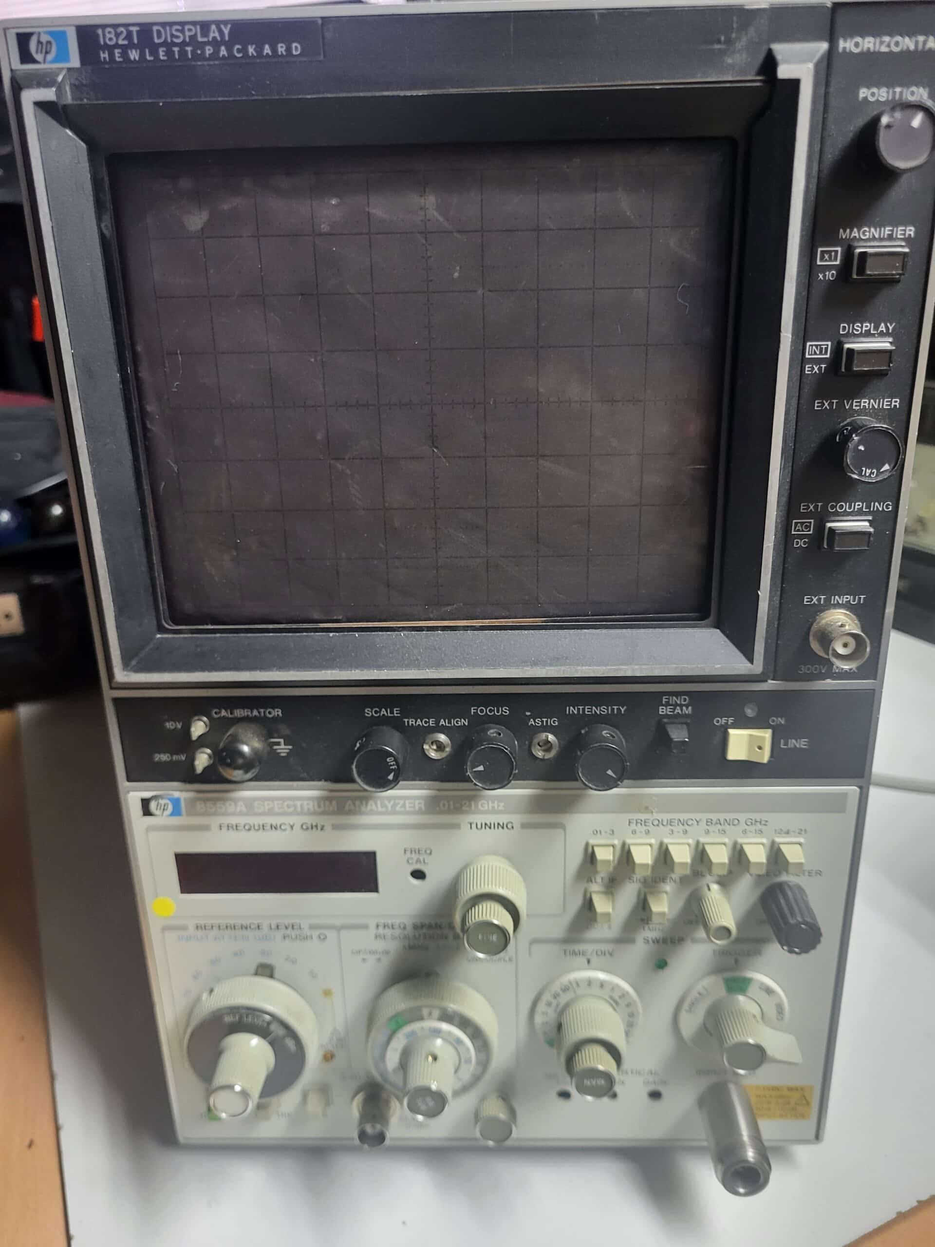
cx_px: 468
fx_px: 936
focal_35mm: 26
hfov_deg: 53.1
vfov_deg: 67.3
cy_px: 624
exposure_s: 1/40
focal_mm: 5.4
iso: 320
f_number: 1.8
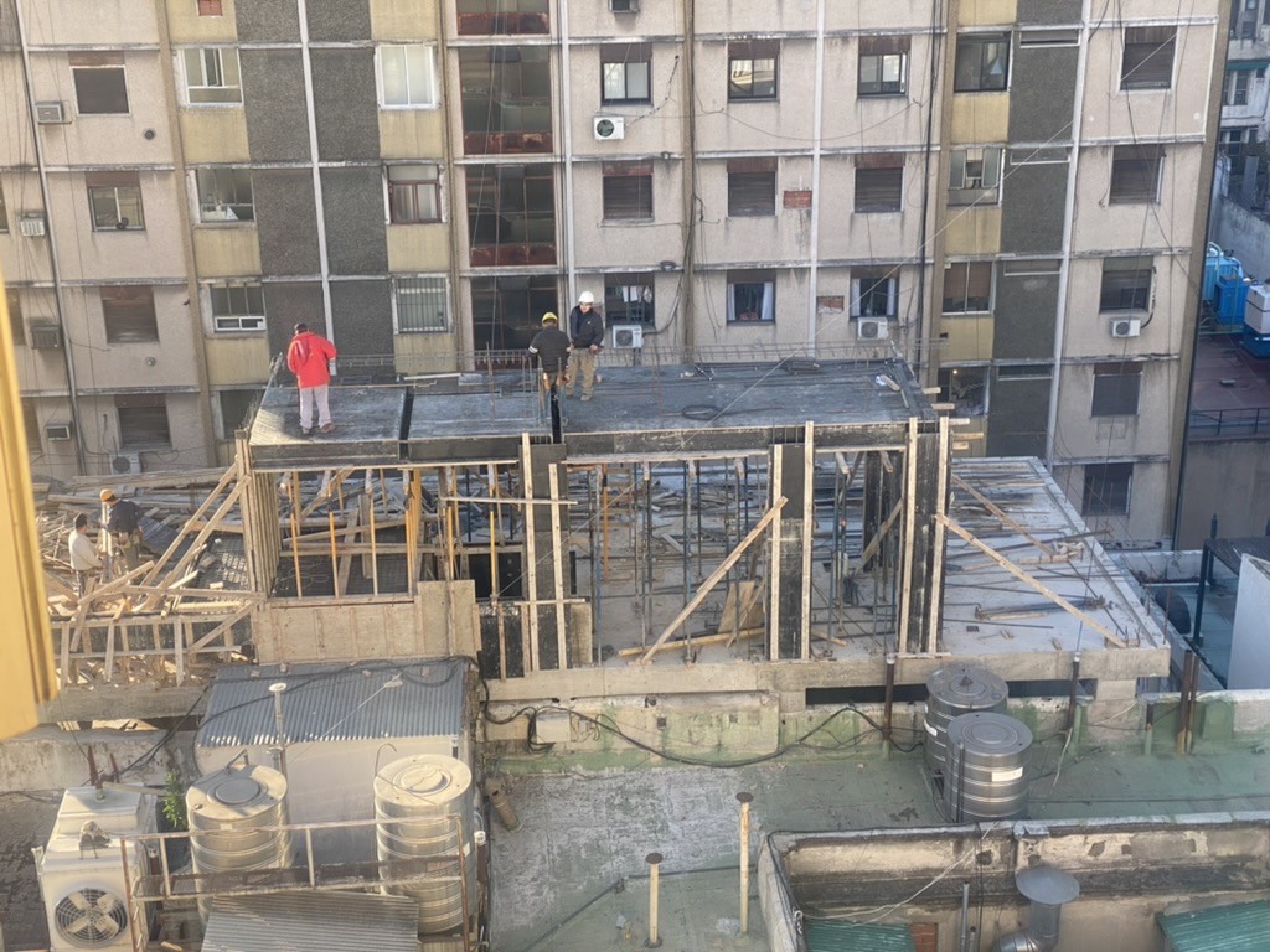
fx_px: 1908
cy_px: 476
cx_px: 635
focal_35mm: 52
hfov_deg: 36.8
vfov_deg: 28.0
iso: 20
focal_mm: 6
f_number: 2
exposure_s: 1/196
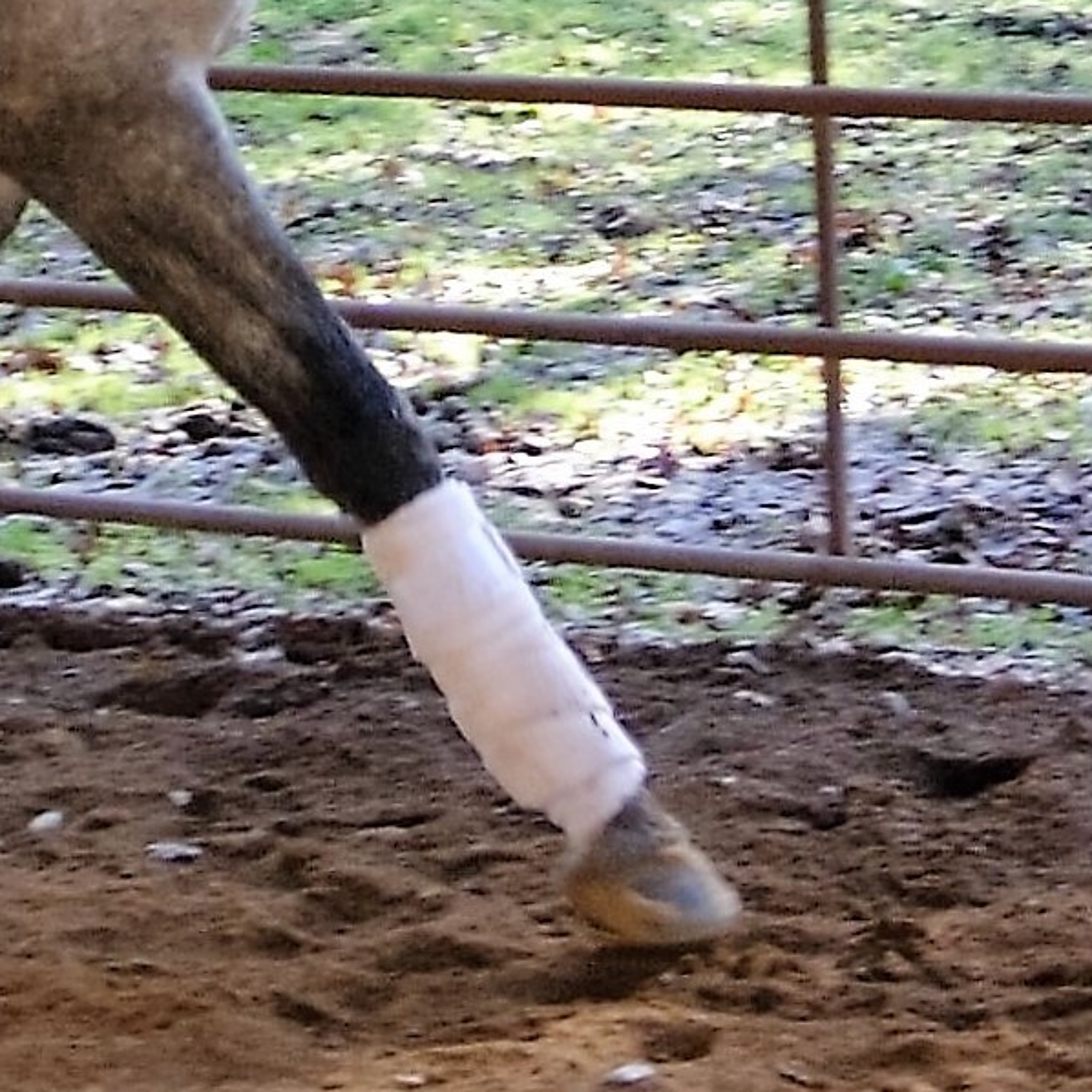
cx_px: -271
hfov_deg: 17.5
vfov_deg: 18.1
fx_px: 3355
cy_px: 75
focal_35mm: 94
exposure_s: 1/180
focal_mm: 24
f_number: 2.8
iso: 200
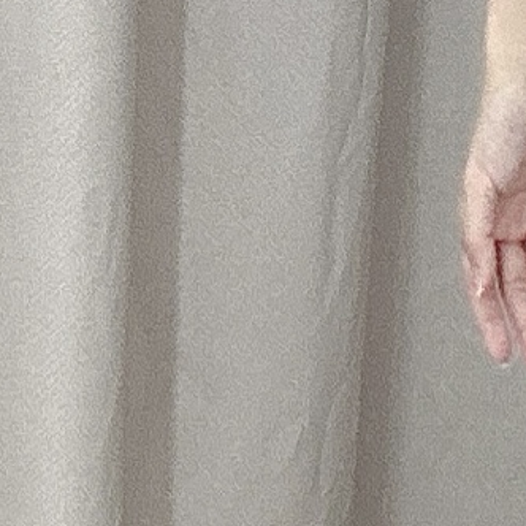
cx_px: 803
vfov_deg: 11.9
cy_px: 136
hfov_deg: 11.4
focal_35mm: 147
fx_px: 2527
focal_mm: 2.69
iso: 100
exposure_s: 1/50
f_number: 1.9
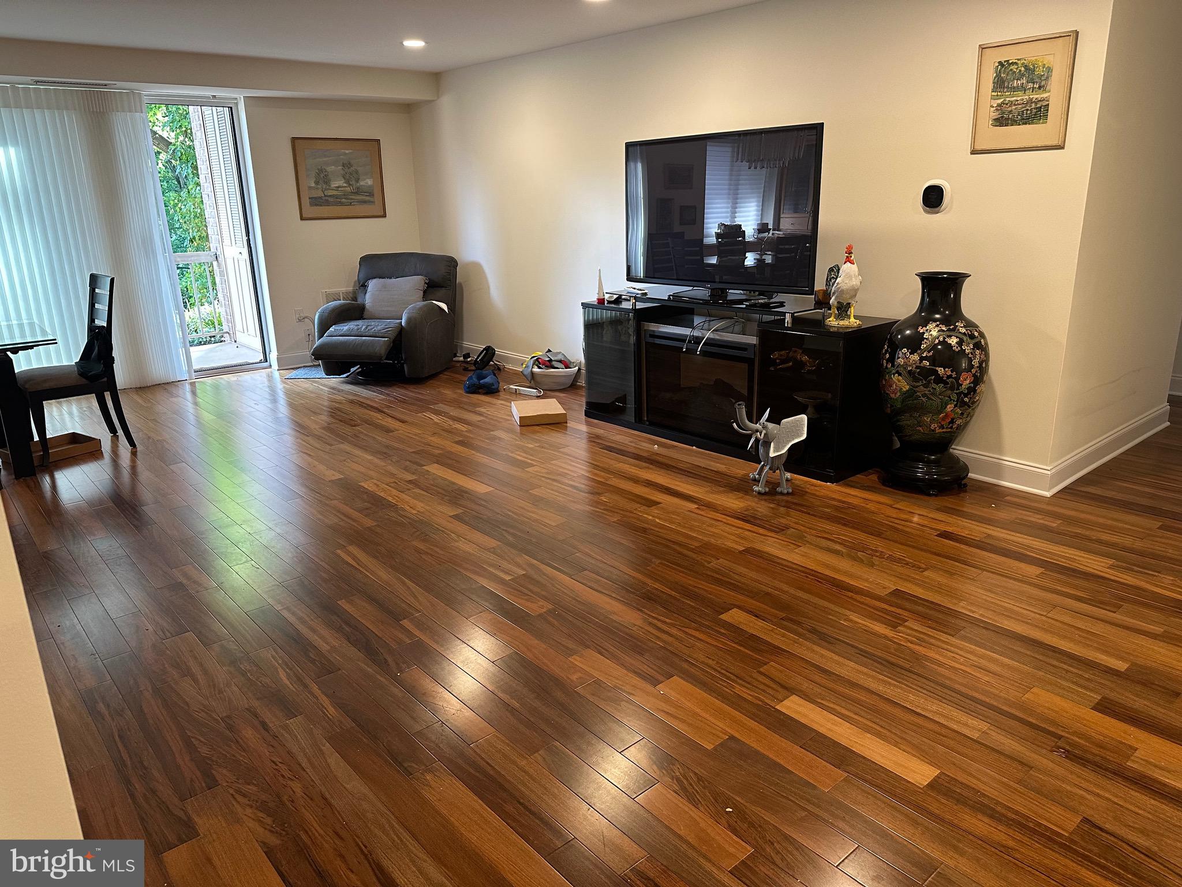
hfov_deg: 71.6
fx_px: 820
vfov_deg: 56.8
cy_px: 444
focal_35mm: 24
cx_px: 591
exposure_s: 1/60
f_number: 1.78
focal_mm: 6.86
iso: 250
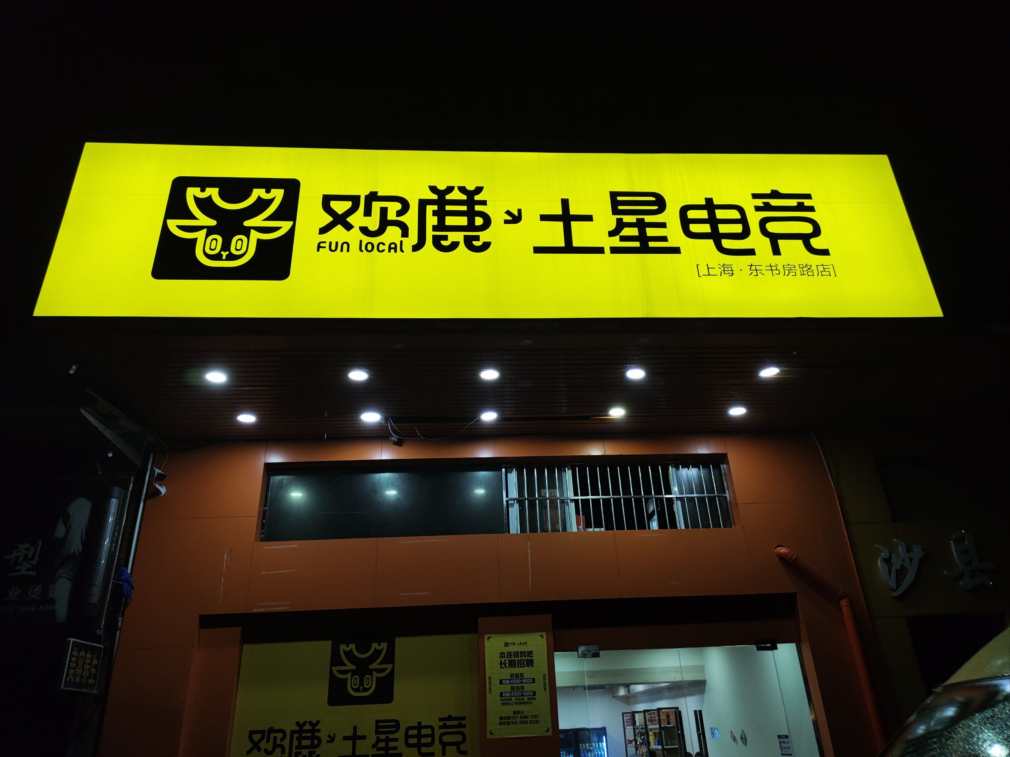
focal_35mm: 24
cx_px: 505
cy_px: 378
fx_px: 700
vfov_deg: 56.8
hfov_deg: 71.6
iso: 254
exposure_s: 1/100
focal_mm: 5.56
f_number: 1.88
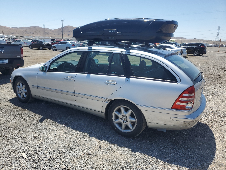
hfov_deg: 67.3
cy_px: 85
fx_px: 170
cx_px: 113
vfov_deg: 53.1
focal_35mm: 26
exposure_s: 1/3333
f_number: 1.5
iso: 50
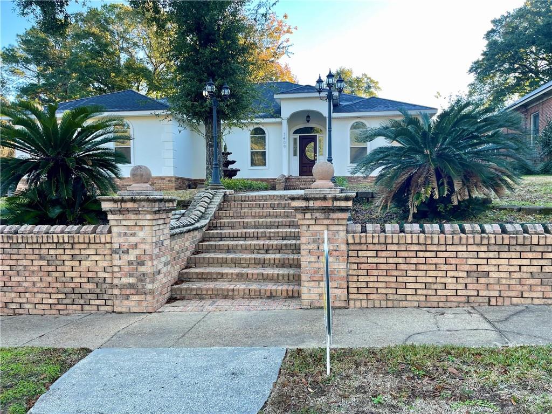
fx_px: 399
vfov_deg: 54.9
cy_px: 207
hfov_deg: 69.4
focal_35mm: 25
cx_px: 276
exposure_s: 1/165
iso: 32
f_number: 1.6
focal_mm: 5.1
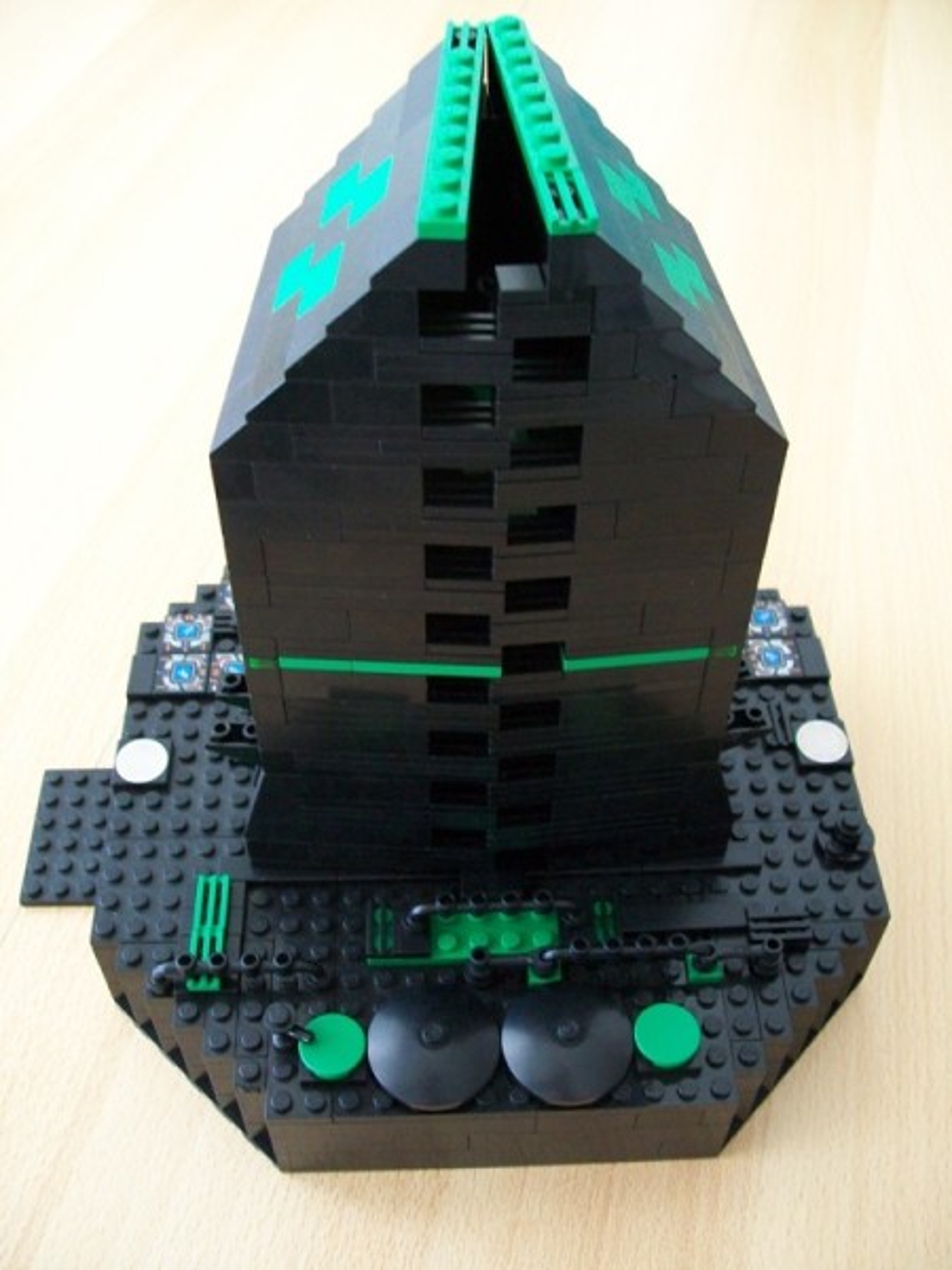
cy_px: 635
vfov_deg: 51.4
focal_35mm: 36
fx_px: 1320
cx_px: 476
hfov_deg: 39.7
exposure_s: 1/15
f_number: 2.7
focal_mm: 6
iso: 160
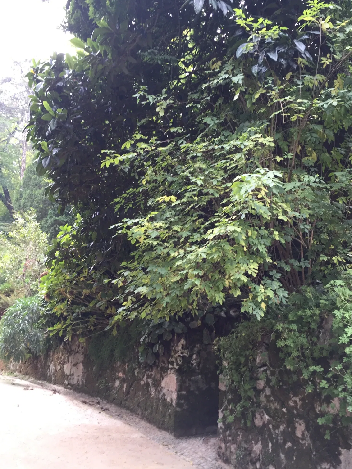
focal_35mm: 30
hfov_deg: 46.8
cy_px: 230
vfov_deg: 60.0
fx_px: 407
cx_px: 178
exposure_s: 1/100
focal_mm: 4.15
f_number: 2.2
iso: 50
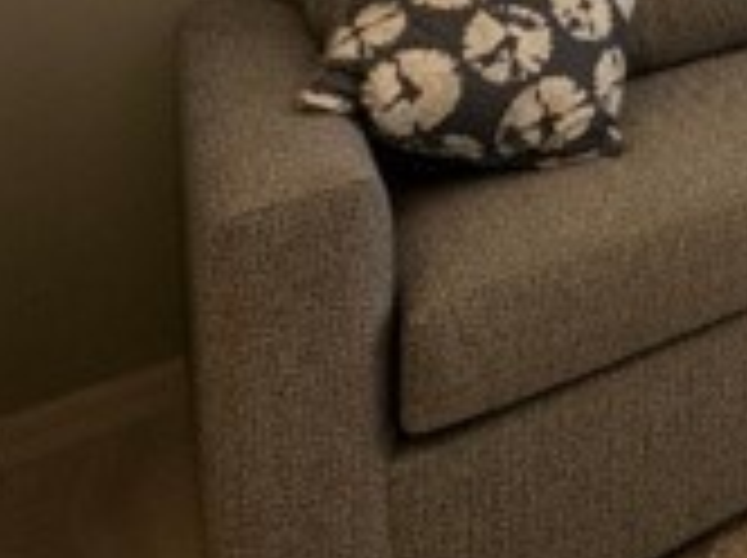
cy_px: -364
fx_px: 1164
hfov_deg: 20.7
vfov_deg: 21.0
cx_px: 1418
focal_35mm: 54
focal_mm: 2.22
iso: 50
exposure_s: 1/120
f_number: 2.2
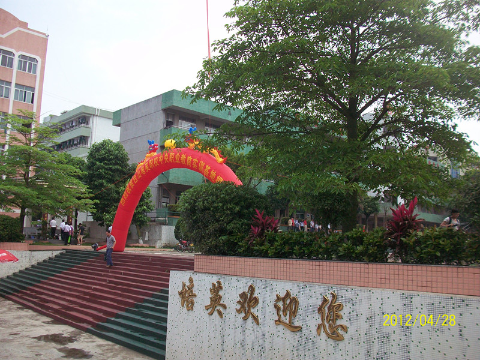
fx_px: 444
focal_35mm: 32
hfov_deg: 56.8
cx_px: 240
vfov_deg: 44.2
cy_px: 180
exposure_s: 1/640
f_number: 2.8
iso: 64
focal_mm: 5.7
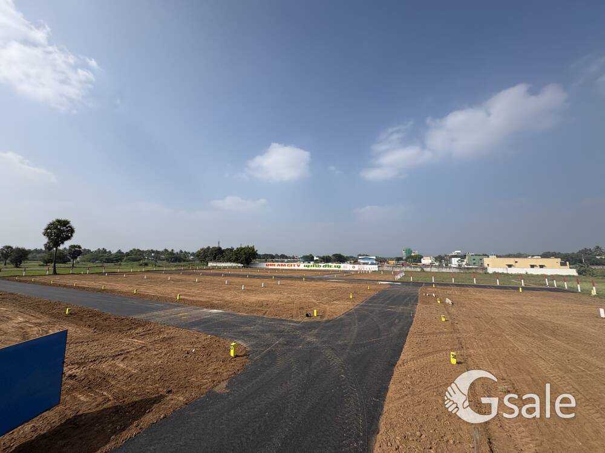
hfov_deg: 102.1
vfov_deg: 85.7
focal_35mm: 14
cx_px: 302
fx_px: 245
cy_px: 226
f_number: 2.2
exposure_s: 1/3106
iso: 50
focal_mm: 2.22
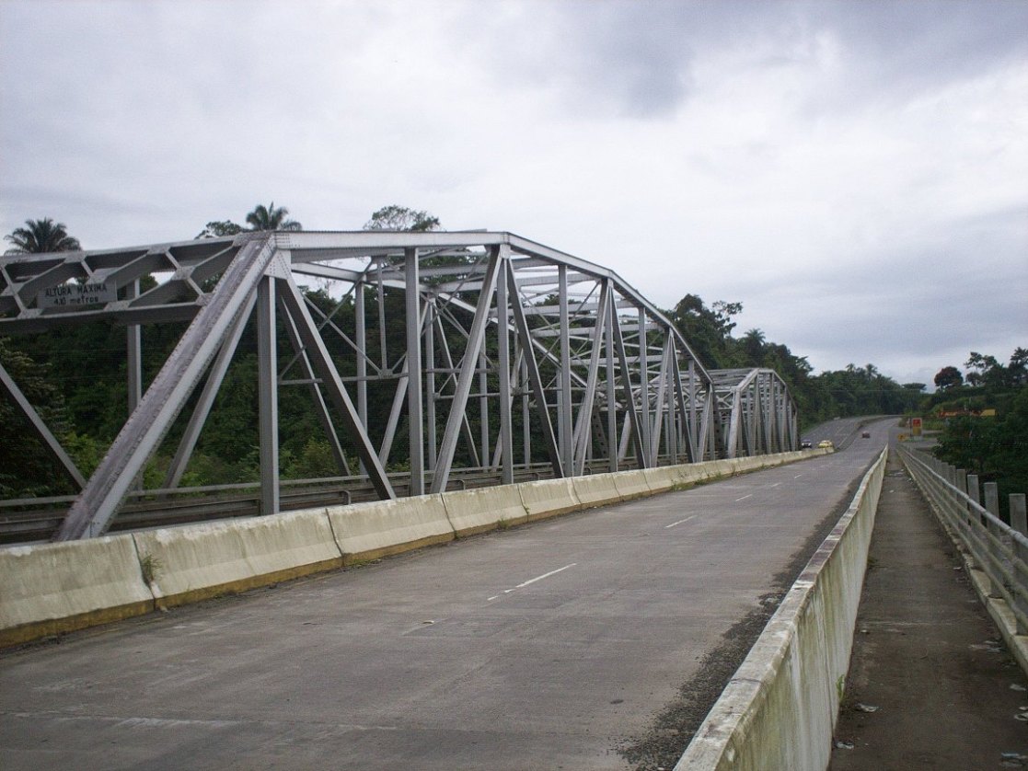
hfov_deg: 51.3
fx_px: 1069
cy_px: 386
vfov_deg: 39.7
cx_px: 514
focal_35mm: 36
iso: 100
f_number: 4.5
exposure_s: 1/518
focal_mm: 6
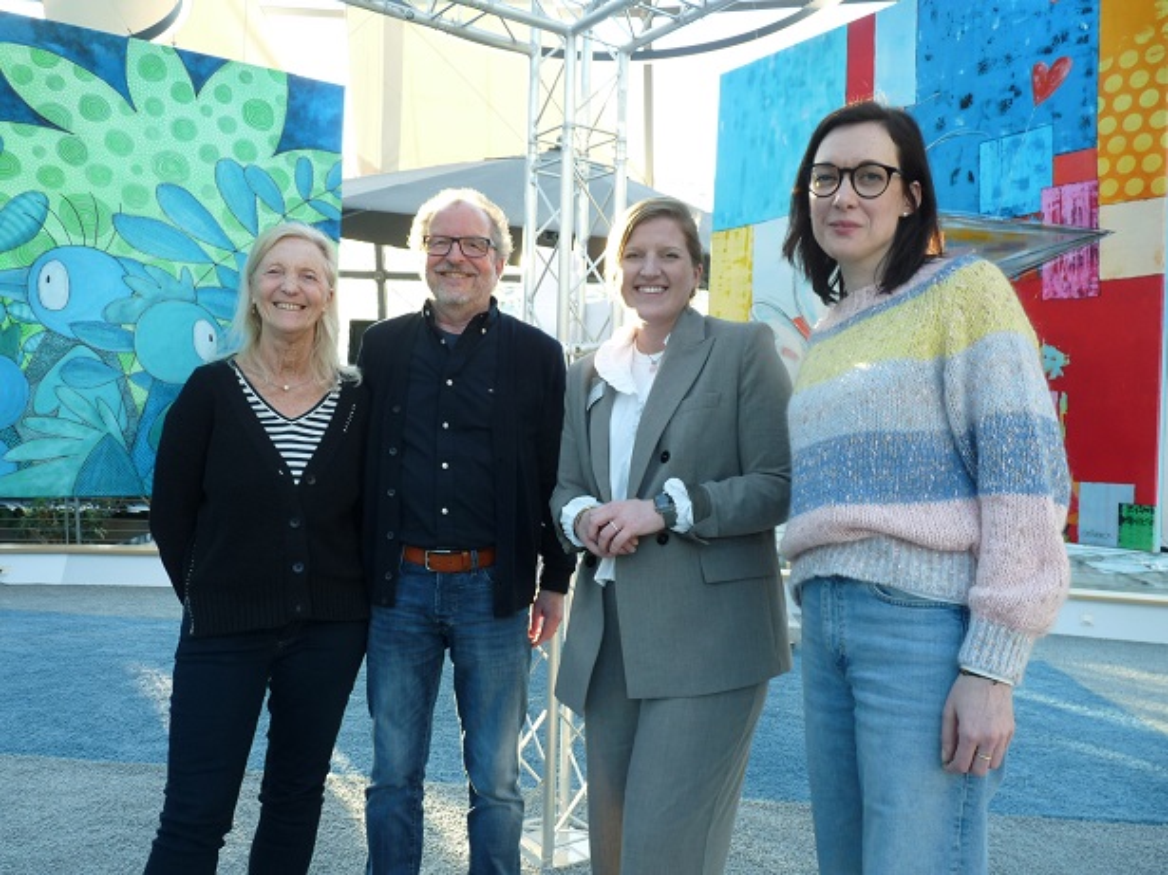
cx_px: 584
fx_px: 978
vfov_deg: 48.2
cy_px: 438
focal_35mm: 29
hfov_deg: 61.7
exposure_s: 1/50
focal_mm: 4.8
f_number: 2.8
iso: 100
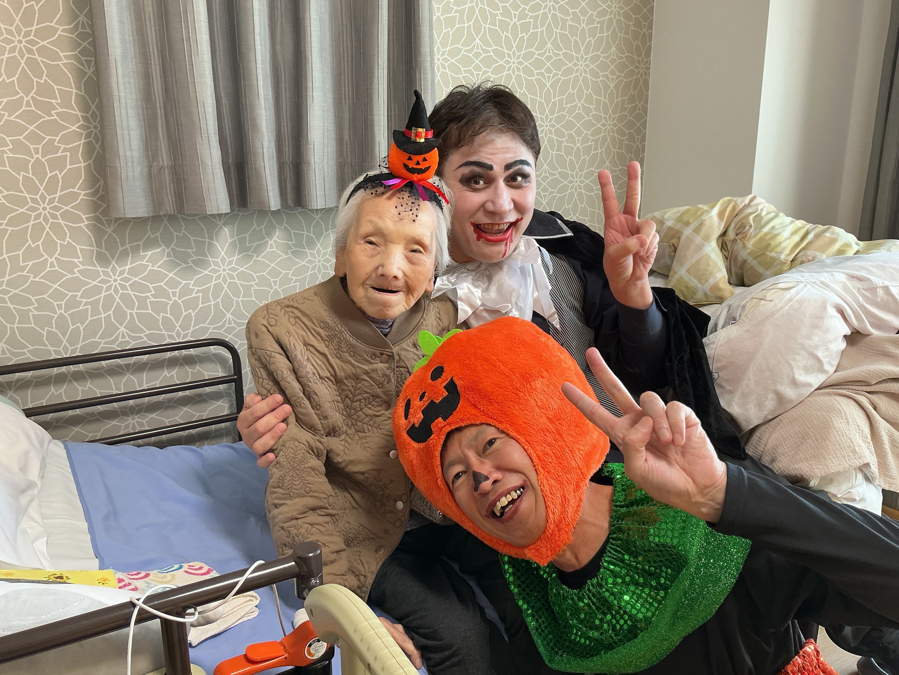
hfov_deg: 61.7
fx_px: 753
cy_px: 338
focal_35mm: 29
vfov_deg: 48.2
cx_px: 450
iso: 64
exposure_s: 1/50
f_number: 1.8
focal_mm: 3
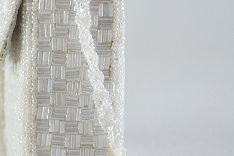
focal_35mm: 149
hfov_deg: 13.6
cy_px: 100
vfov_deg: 9.2
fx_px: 968
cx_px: 5
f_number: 6.3
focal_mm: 46
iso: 100
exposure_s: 1/20
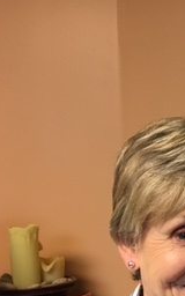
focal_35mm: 77
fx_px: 621
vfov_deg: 26.6
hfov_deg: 14.6
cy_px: 204
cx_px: 347
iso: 100
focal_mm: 4.15
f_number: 2.2
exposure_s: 1/30
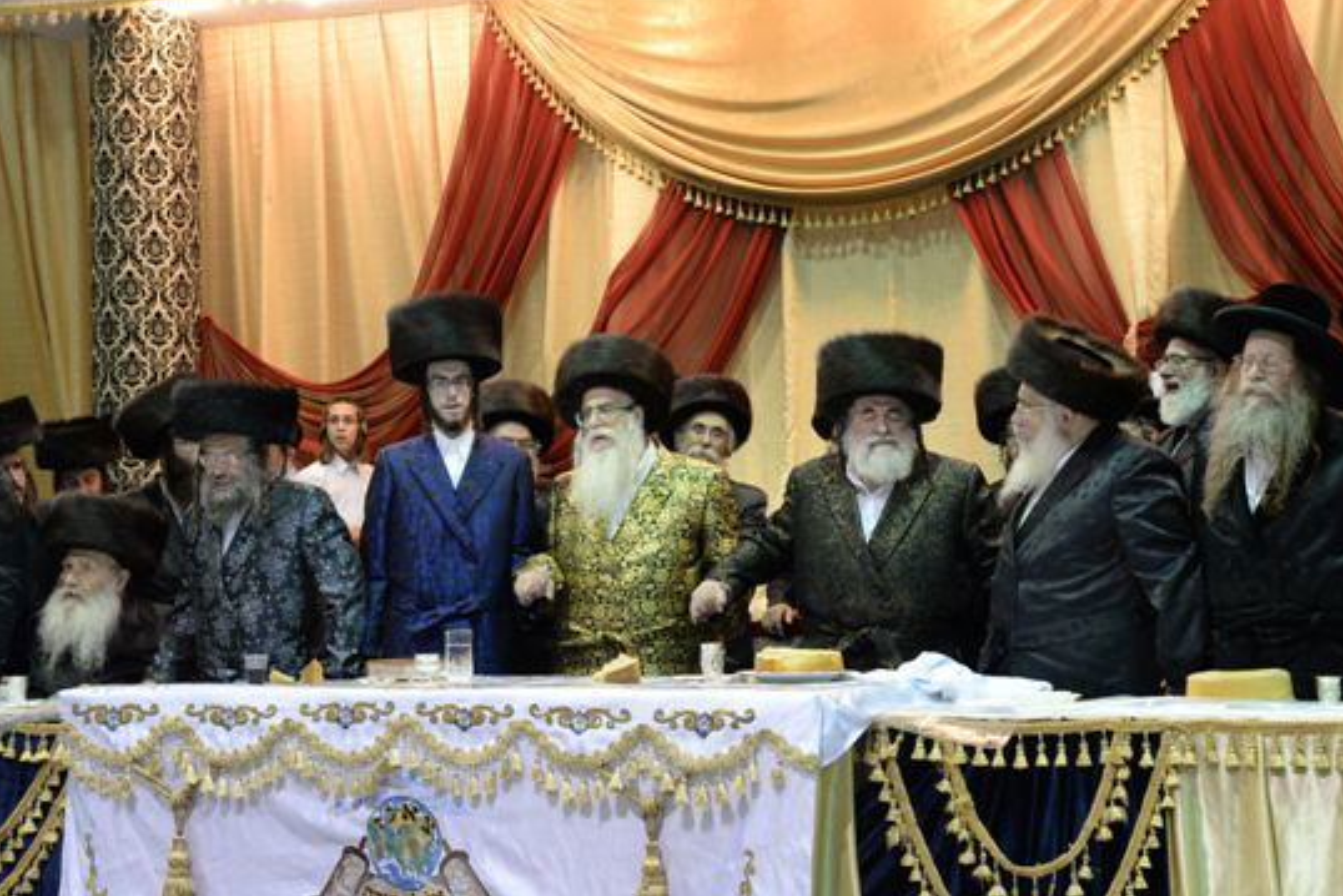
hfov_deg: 29.2
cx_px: 711
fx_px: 2575
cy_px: 433
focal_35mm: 69
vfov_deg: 19.7
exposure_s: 1/80
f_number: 5.6
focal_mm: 58
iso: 3200
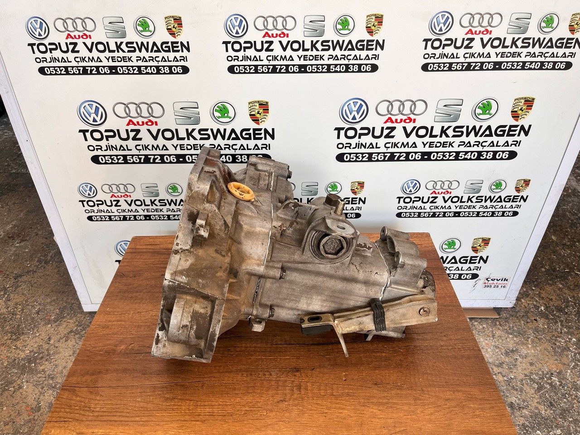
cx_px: 290
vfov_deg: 53.1
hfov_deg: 67.3
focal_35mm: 26
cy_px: 218
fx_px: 436
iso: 80
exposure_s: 1/122
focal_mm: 5.1
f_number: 1.6
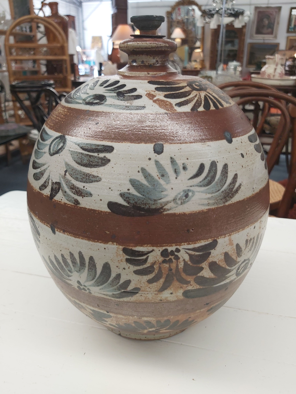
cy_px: 197
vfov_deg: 67.3
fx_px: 296
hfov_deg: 53.1
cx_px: 148
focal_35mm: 26
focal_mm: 3.92
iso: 125
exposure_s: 1/60
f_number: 1.7
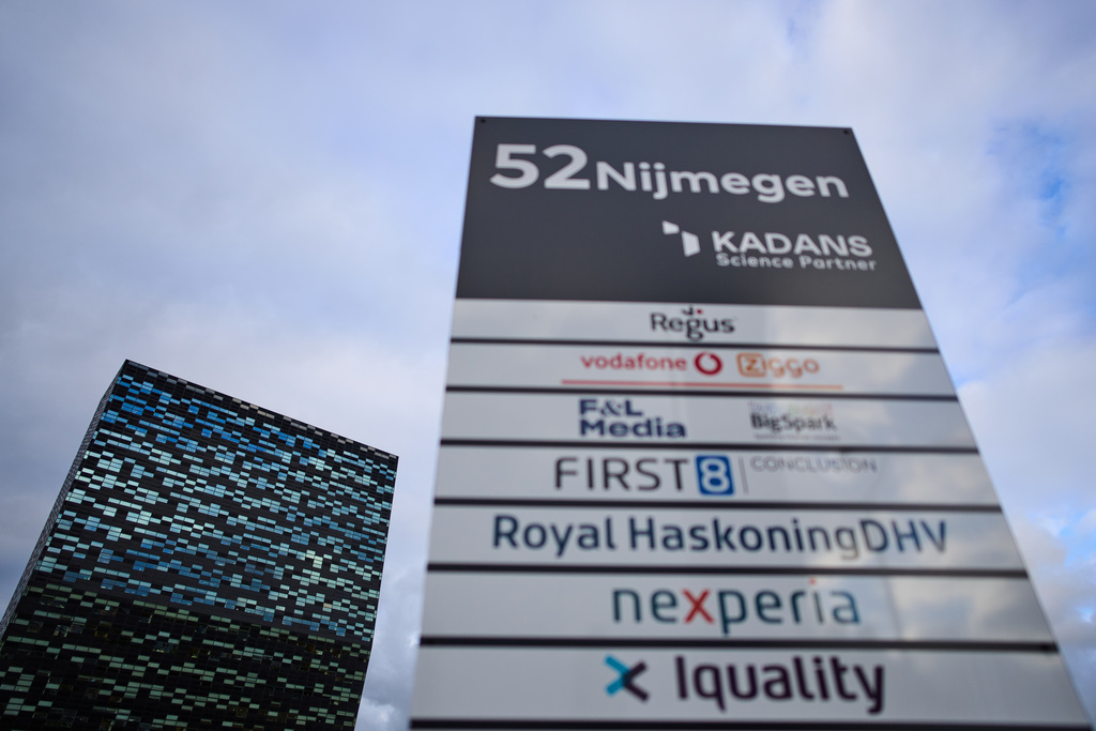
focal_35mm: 24
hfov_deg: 73.7
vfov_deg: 53.1
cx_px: 548
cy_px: 366
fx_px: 731
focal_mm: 24
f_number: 1.6
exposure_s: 1/6400
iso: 320
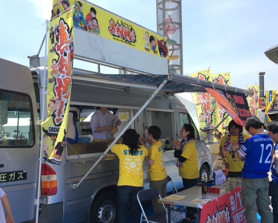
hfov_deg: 49.1
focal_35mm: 37
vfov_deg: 40.0
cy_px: 129
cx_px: 140
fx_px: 305
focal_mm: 4.15
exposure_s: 1/801
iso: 25
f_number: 2.2
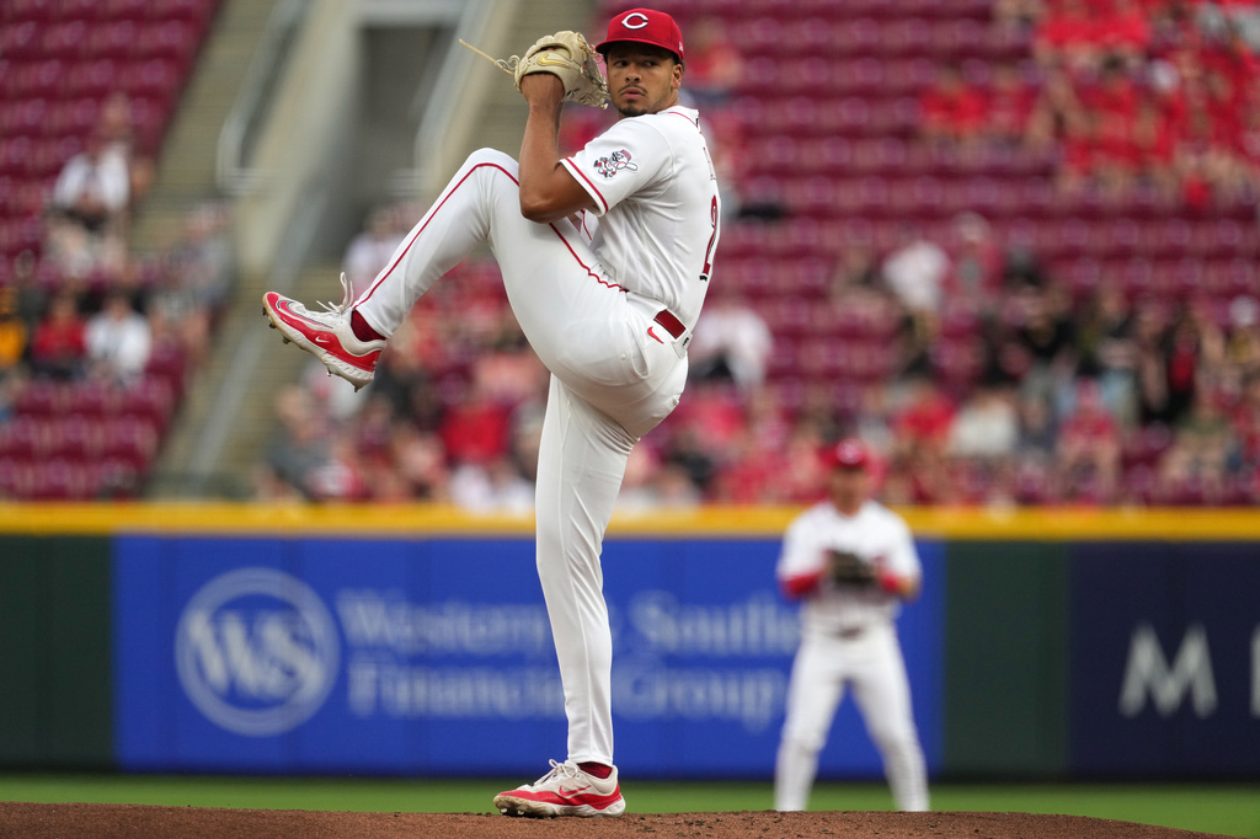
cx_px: 630
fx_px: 14694
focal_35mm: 420
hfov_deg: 4.9
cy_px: 420
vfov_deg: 3.3
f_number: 4
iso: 1600
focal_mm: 420
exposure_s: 1/2500
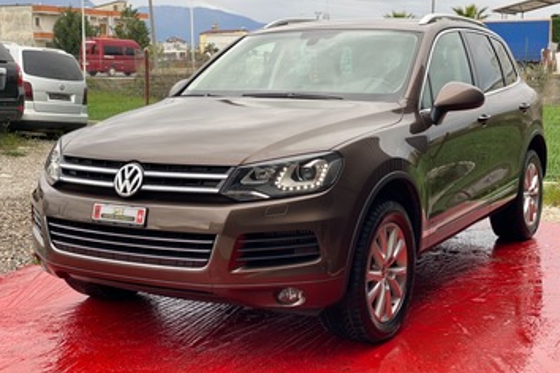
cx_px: 282
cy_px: 180
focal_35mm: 55
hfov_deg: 36.2
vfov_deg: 24.6
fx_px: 855
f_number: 2
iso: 20
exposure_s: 1/134
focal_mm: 6
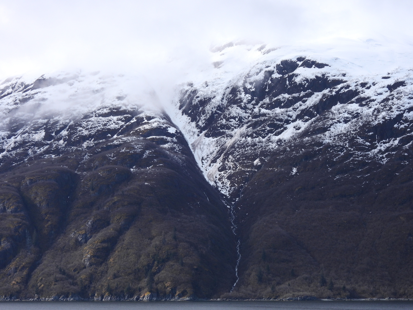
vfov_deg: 12.9
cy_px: 155
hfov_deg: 17.1
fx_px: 1372
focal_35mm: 115
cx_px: 206
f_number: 4
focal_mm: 20.5
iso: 100
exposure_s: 1/800
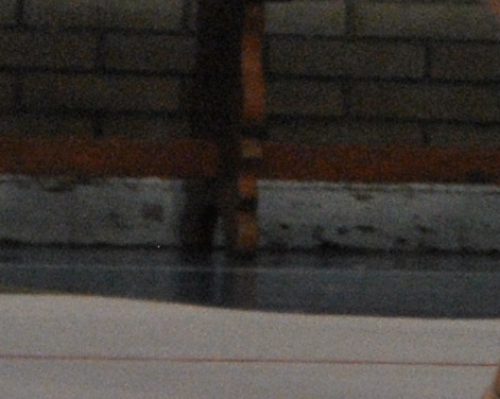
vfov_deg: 1.3
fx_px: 17492
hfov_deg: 1.6
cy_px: -215
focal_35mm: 1183
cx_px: 1462
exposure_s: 1/250
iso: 800
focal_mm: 102
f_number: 5.6
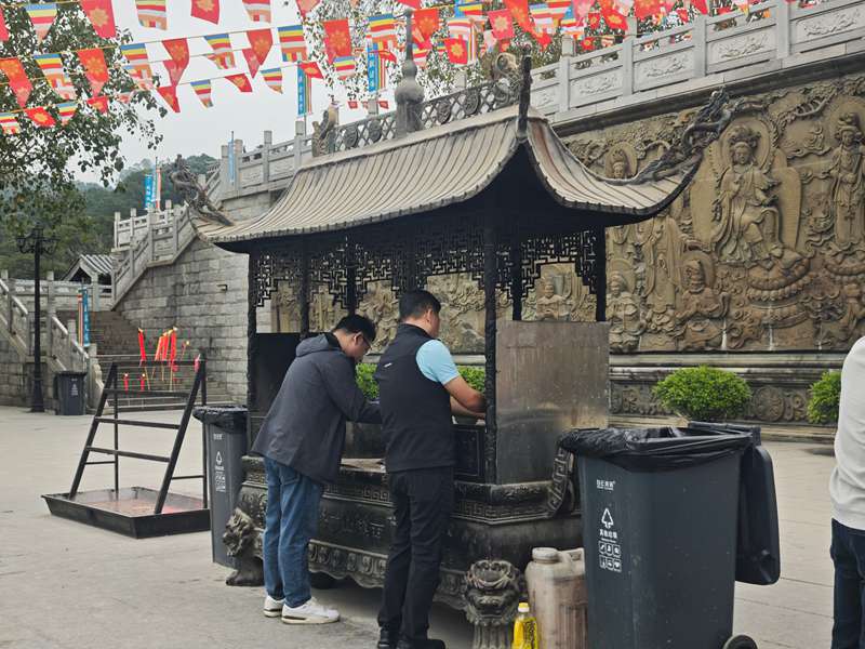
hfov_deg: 41.2
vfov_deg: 31.5
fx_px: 1149
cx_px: 432
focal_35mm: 46
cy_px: 324
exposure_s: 1/659
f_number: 1.62
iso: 50
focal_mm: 6.55
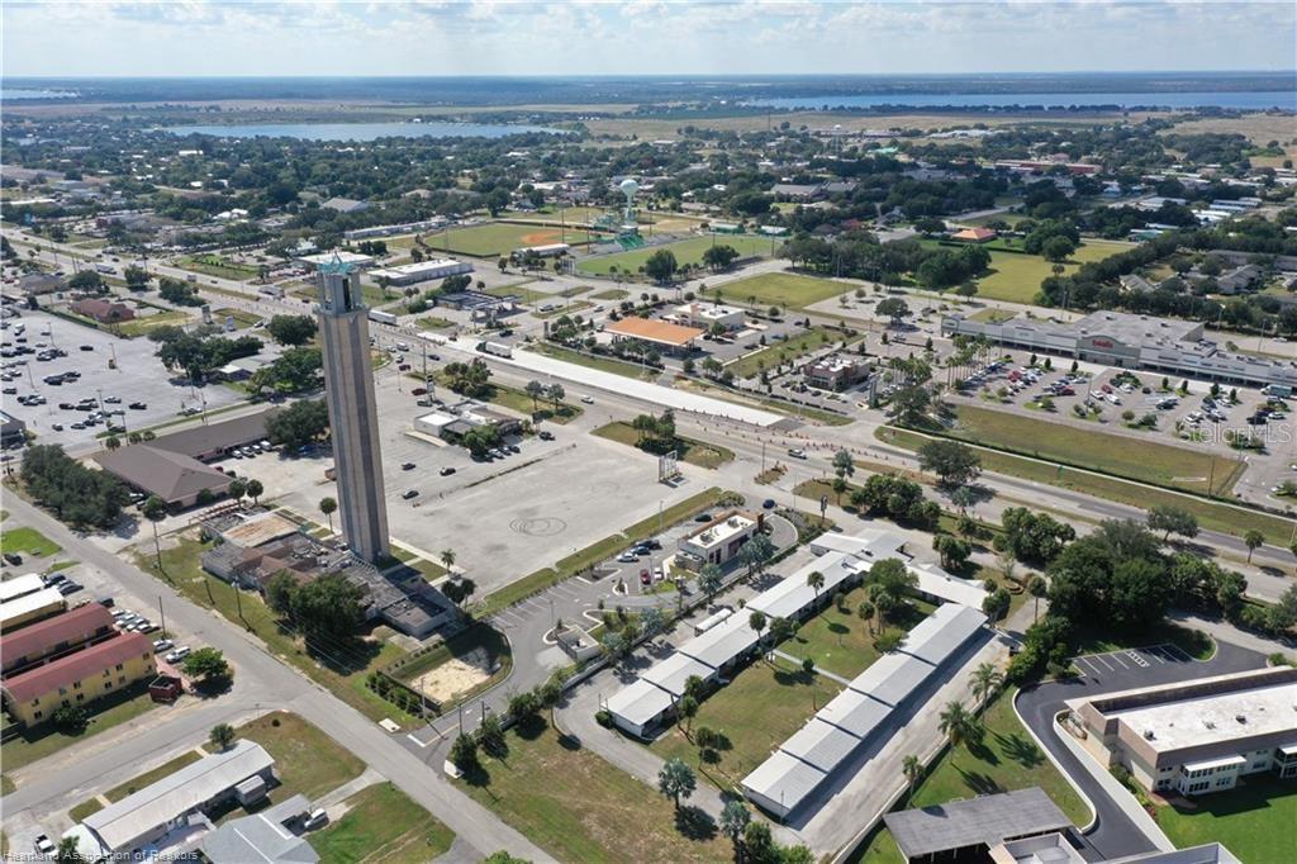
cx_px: 648
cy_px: 432
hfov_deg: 65.5
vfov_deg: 46.4
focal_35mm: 28
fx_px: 1008
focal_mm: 10.26
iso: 100
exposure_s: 1/500
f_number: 6.3
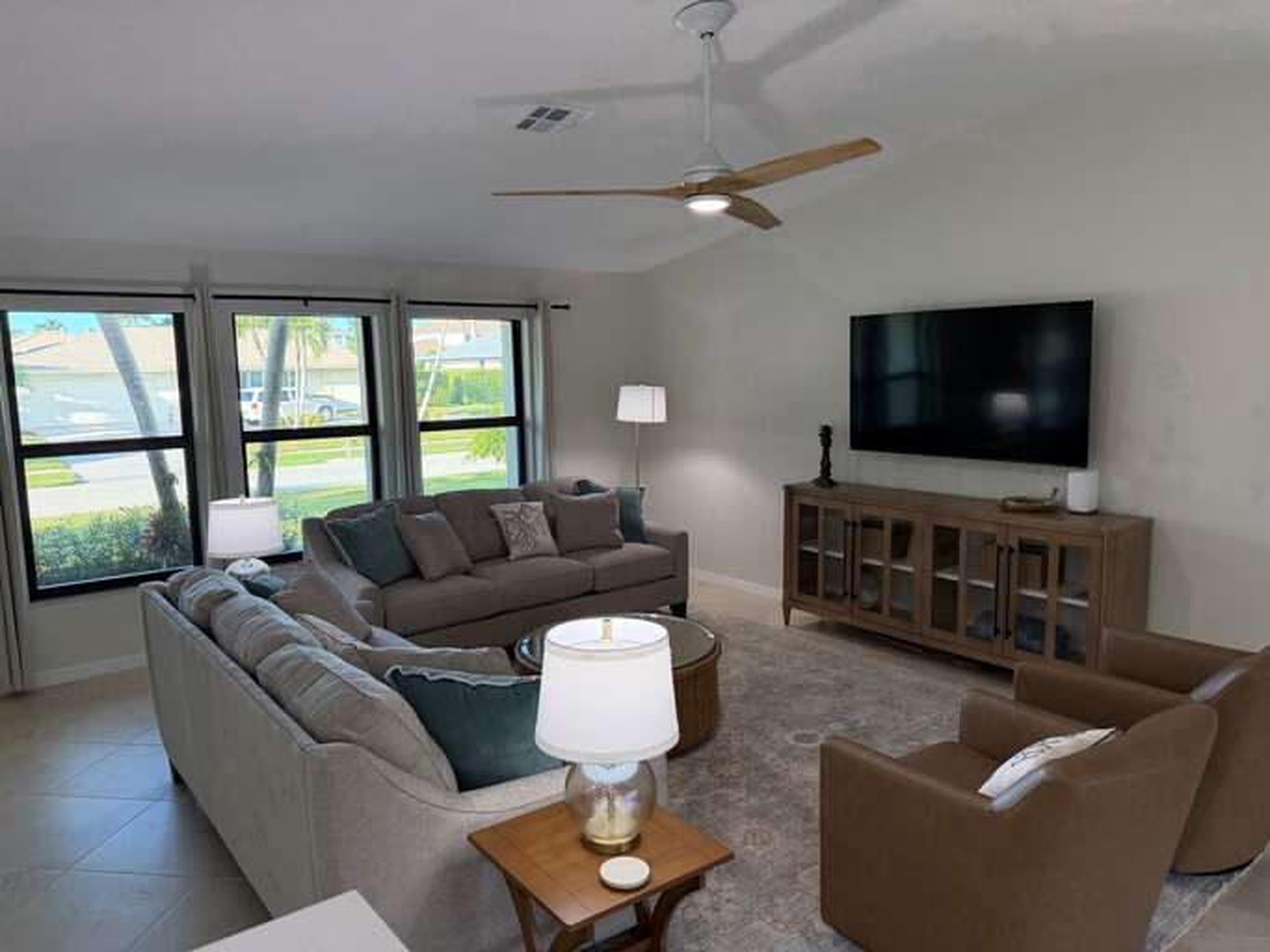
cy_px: 476
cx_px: 635
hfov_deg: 71.6
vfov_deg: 56.8
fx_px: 880
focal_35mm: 24
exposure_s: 1/201
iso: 200
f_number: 1.78
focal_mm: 6.76
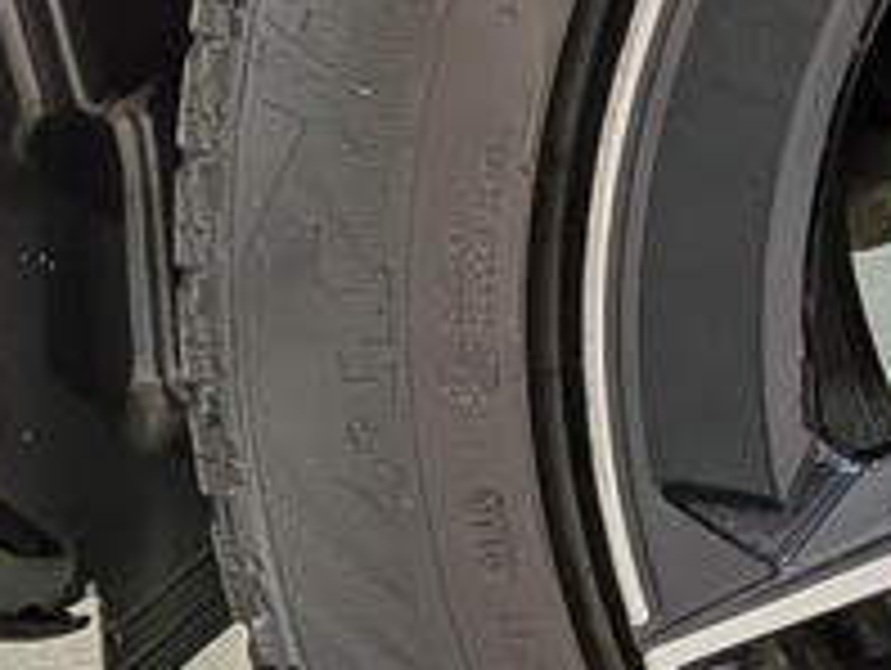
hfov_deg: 13.9
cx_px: 1674
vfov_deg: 12.0
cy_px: 207
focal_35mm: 124
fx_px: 3196
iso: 26
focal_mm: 4.53
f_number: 1.7
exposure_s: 1/24
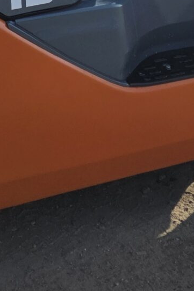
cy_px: -237
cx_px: 33
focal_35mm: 113
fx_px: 914
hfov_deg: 12.1
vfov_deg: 15.5
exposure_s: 1/6355
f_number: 1.7
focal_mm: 6.3
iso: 80
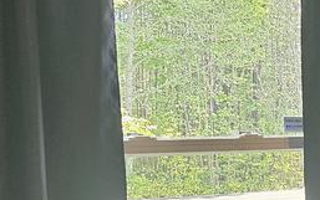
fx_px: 846
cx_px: 538
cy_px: 215
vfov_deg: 13.3
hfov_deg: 18.0
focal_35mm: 97
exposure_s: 1/120
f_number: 1.7
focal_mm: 6.3
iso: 160
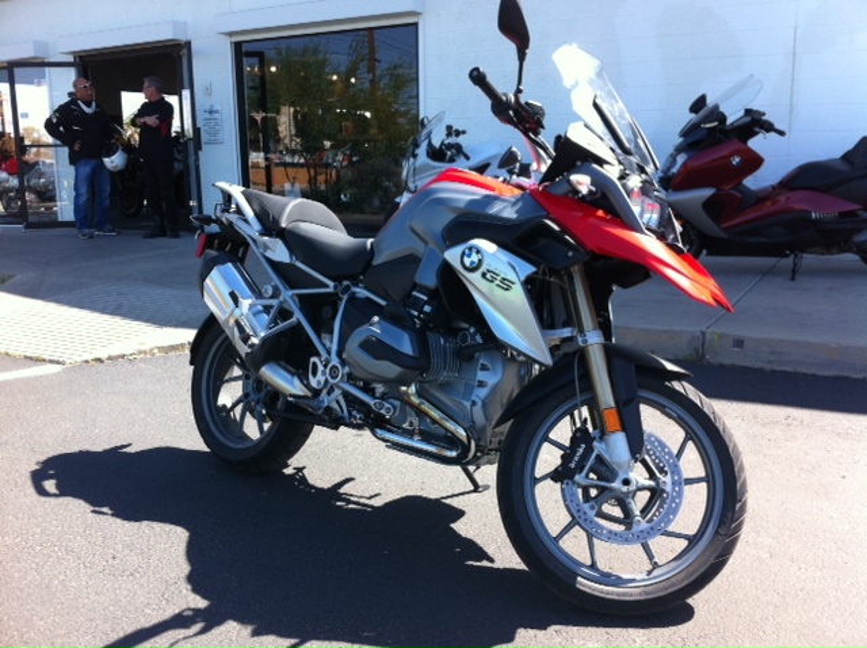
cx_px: 434
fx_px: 875
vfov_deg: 40.6
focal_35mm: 35
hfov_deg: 52.7
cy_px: 324
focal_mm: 3.85
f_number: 2.8
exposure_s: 1/328
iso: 80
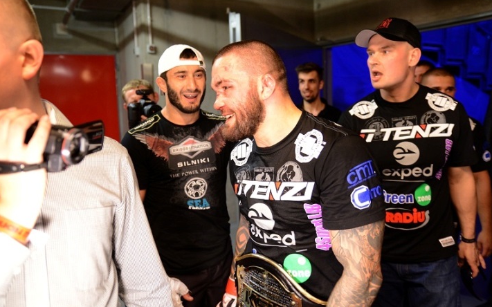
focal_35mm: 31
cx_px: 246
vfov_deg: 40.6
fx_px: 416
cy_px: 150
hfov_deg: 61.2
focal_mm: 30
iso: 2500
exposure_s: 1/160
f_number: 2.8
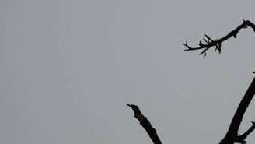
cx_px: 244
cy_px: -2
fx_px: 9046
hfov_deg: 1.6
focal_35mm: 1337
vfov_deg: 0.9
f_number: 5.6
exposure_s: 1/500
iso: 1100
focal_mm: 400
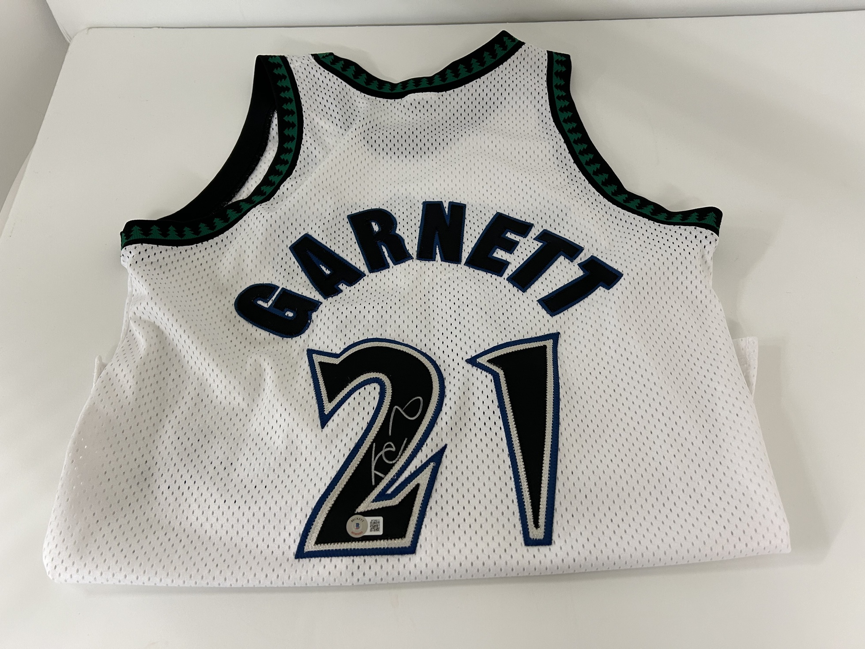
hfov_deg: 67.3
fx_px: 650
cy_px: 324
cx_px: 432
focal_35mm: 26
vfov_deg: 53.1
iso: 100
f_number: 1.5
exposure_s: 1/60
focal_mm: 5.7
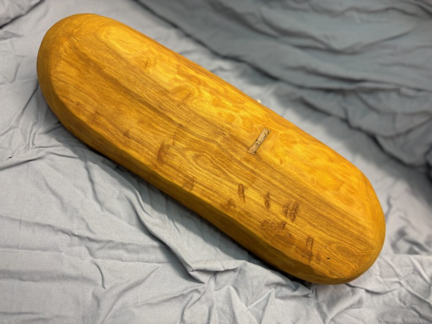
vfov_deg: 53.1
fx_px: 324
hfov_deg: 67.3
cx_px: 216
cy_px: 162
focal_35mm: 26
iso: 64
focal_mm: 5.96
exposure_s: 1/100
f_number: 1.6
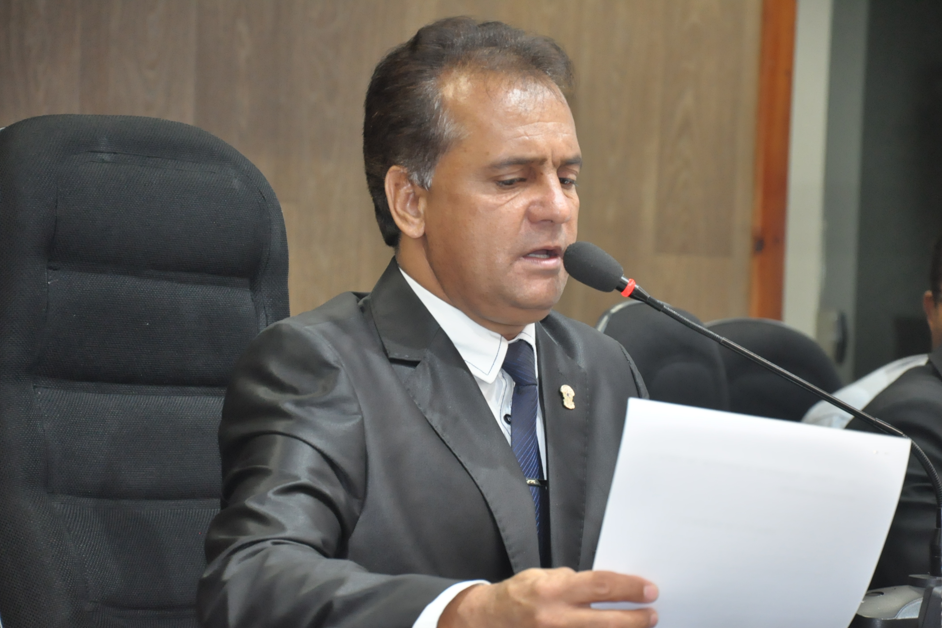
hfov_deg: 13.0
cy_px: 314
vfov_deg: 8.7
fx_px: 4147
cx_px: 471
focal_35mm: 159
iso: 2000
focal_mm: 105
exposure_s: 1/60
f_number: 5.6
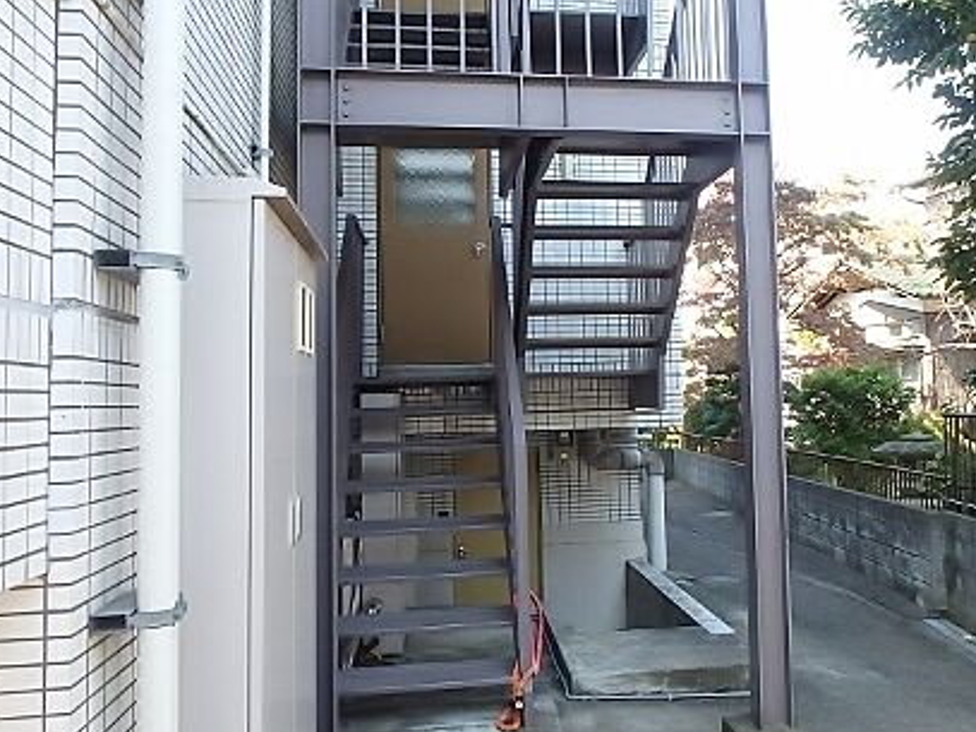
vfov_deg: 42.9
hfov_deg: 54.9
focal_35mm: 33
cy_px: 338
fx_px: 930
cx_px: 597
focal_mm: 3.7
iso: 125
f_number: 3.5
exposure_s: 1/100
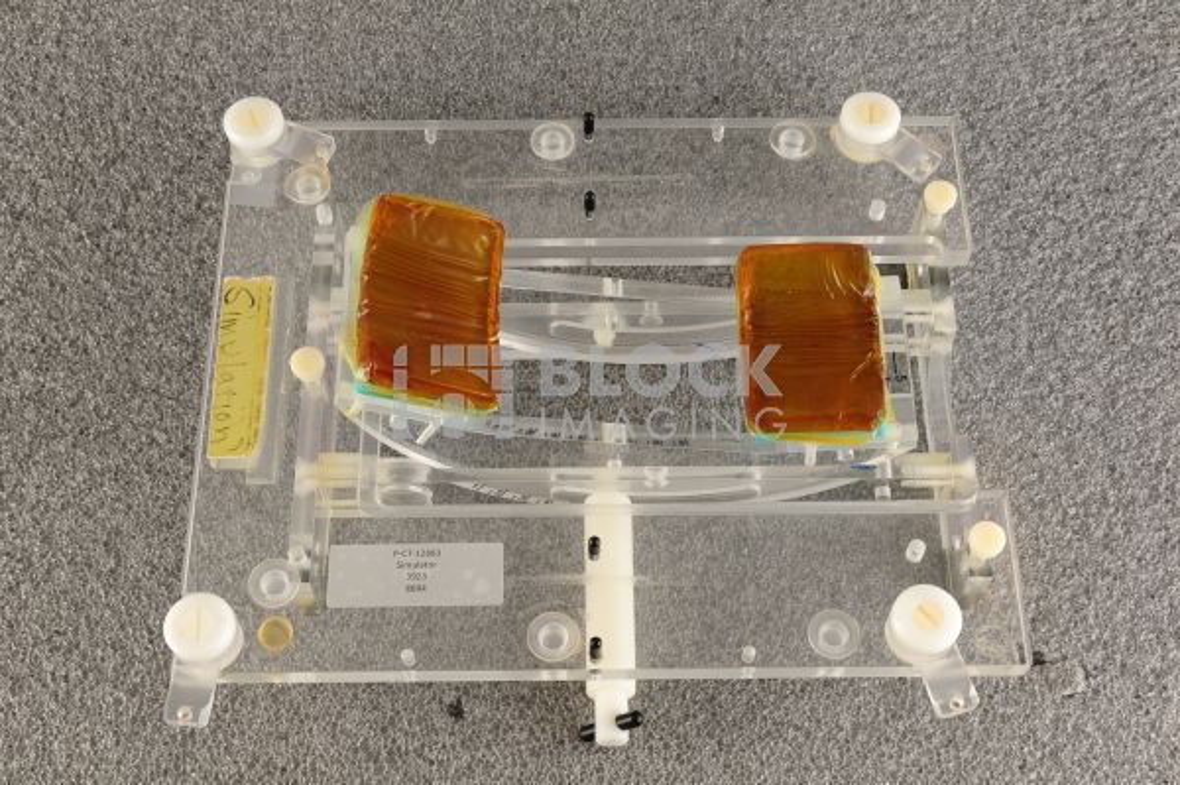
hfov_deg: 39.6
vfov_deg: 26.9
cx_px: 590
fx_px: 1638
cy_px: 392
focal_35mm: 50
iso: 1600
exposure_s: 1/160
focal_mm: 50
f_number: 13
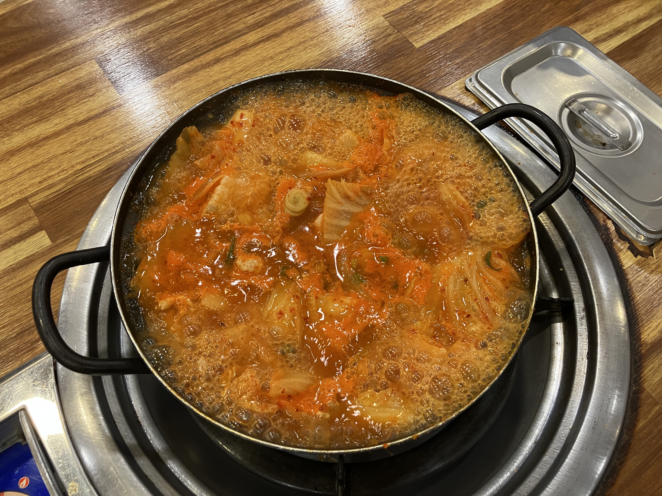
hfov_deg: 63.4
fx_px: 535
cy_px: 248
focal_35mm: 28
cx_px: 331
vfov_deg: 49.7
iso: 160
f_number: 1.8
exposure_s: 1/60
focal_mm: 3.99
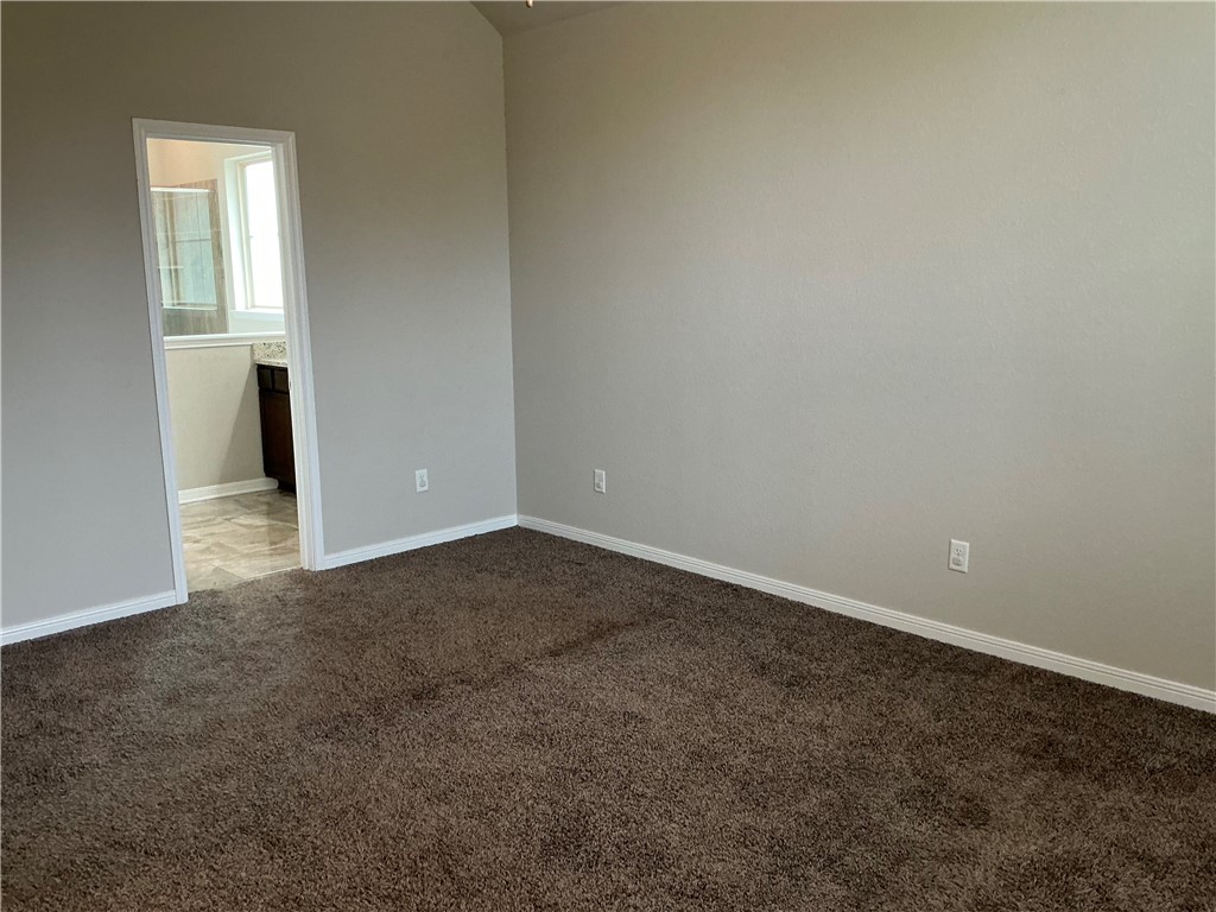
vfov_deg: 49.7
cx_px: 608
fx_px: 984
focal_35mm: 28
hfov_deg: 63.4
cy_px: 456
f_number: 1.8
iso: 125
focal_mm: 3
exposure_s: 1/60
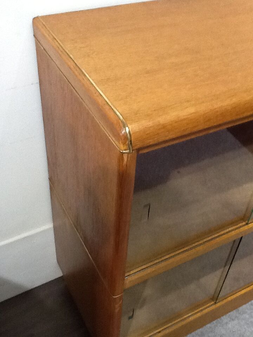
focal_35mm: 44
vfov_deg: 42.9
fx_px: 429
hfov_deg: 32.9
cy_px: 168
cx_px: 126
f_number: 2.4
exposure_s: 1/33
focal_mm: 2.03
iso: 200
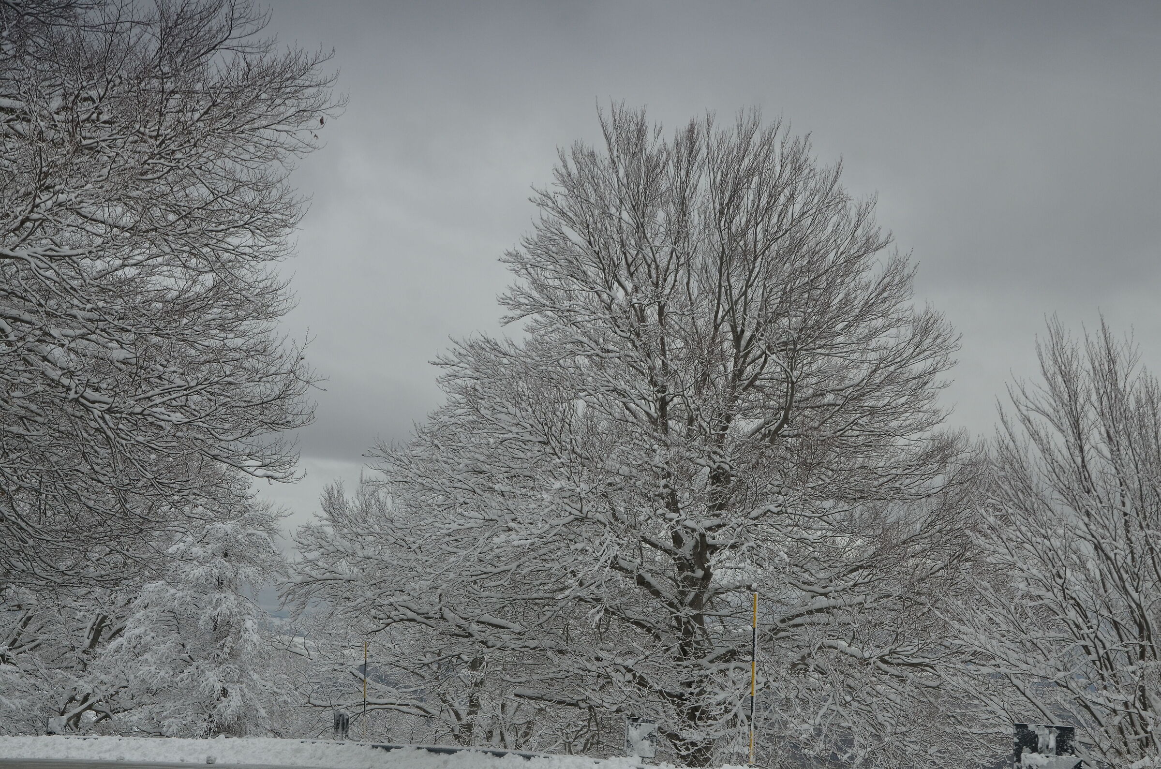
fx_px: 1545
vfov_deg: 28.0
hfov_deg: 41.2
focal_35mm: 48
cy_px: 384
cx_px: 580
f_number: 10
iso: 400
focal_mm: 32
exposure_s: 1/400
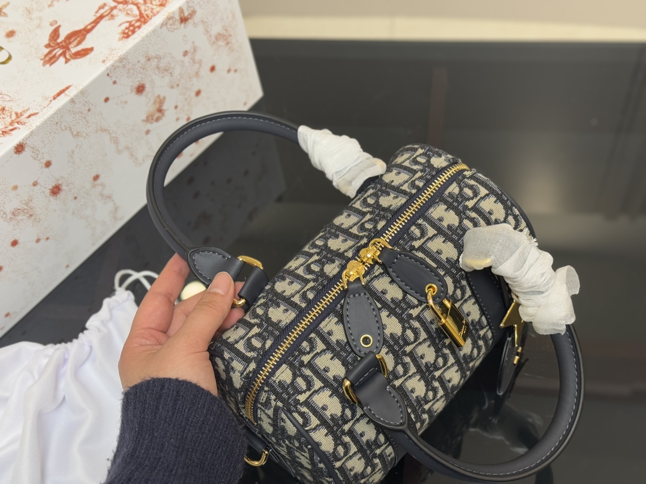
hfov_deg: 39.7
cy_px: 242
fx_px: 896
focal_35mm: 48
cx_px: 323
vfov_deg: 30.3
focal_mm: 6.76
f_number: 1.78
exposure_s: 1/60
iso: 125
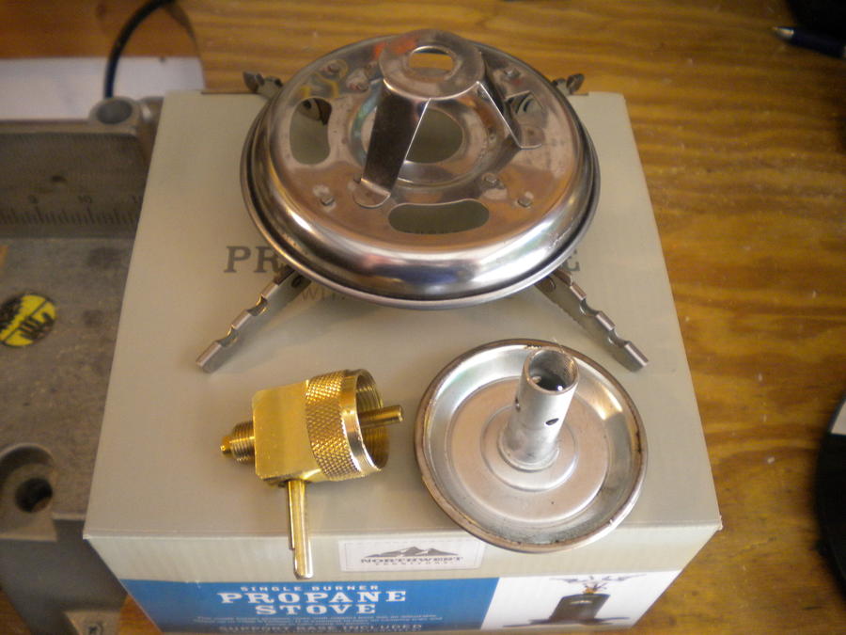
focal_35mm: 35
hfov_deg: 52.6
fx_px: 855
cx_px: 423
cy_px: 318
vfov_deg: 40.7
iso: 358
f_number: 3.1
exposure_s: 1/57.4
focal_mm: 6.3
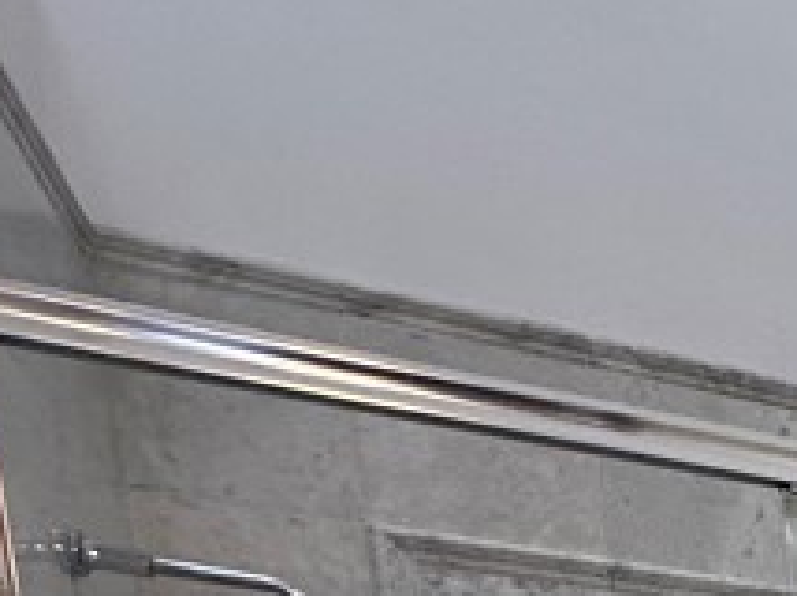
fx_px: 1541
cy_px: 1233
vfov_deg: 16.2
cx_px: 1739
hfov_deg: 17.0
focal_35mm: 67
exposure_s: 1/120
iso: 160
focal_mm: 2.22
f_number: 2.2
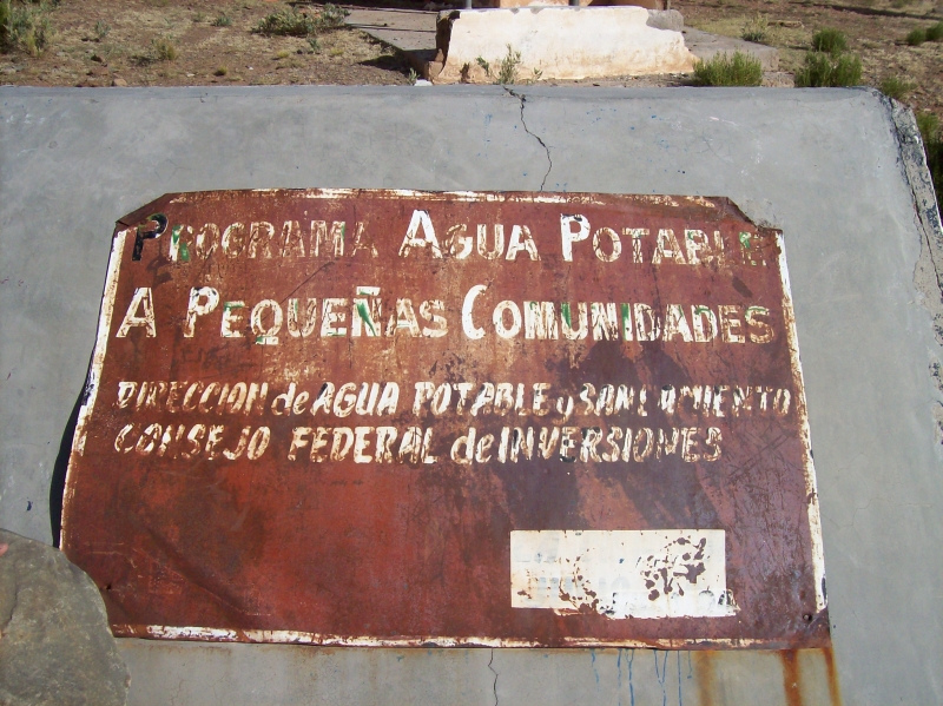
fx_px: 980
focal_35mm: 36
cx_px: 472
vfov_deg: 39.6
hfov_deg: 51.4
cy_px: 353
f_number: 4.8
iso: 80
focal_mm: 6
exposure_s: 1/1220
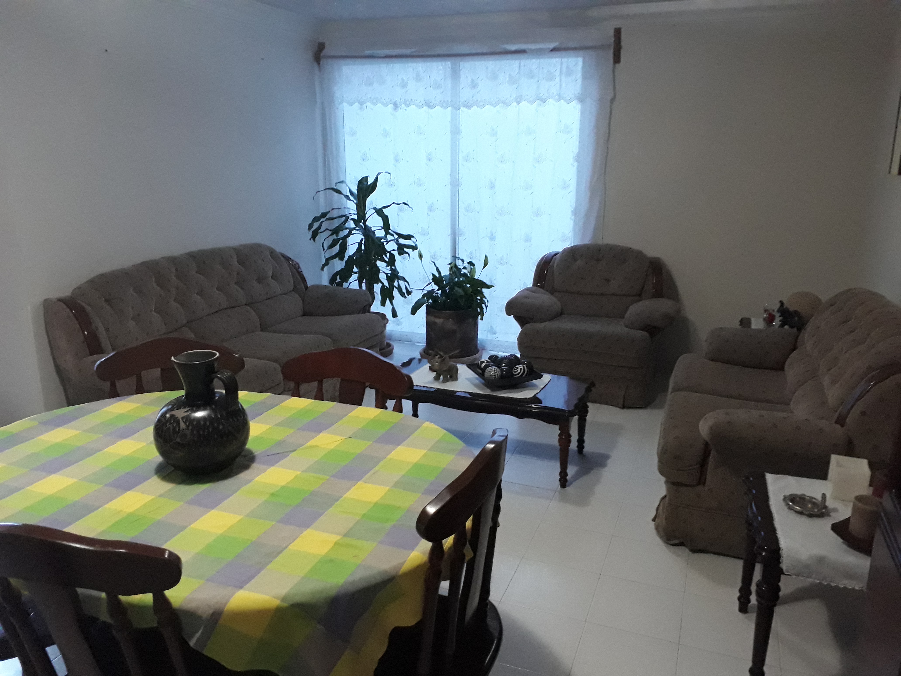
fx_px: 703
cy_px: 338
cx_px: 450
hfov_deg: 65.3
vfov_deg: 51.4
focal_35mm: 27
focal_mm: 3.6
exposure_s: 1/15
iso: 400
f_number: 1.9
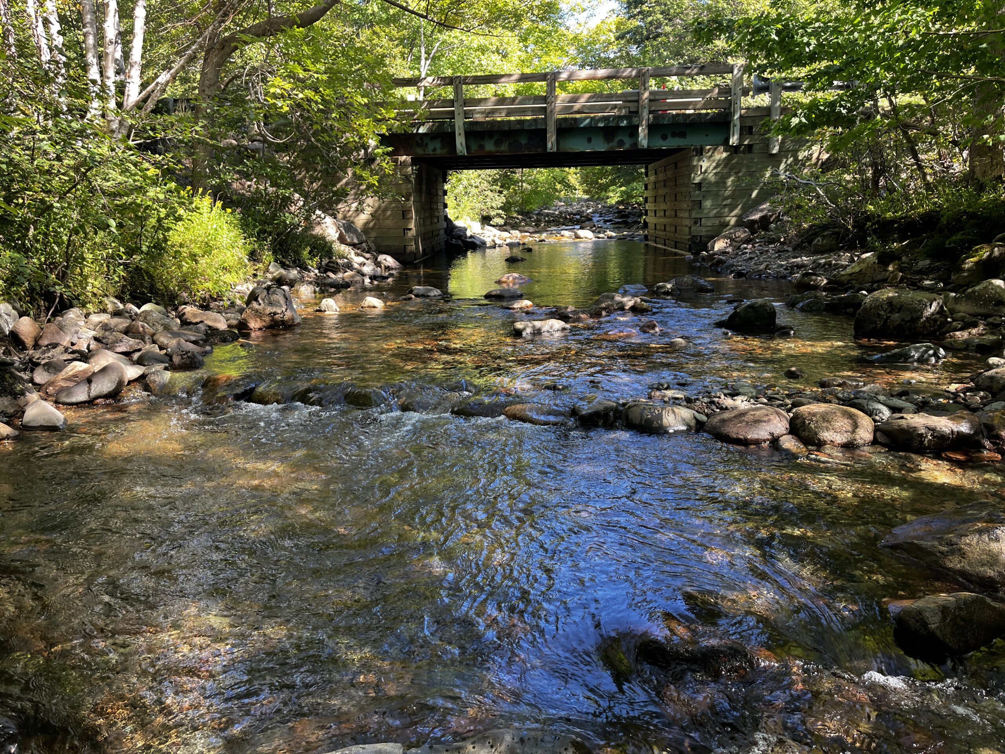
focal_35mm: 26
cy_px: 377
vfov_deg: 53.1
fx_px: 755
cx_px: 502
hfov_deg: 67.3
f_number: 1.6
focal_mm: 5.1
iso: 40
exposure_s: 1/122
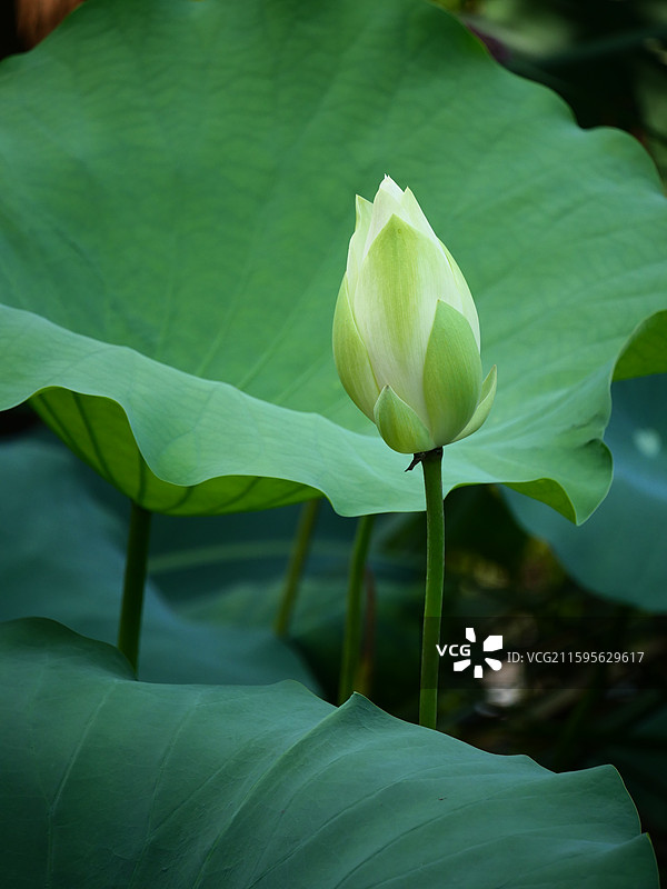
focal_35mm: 300
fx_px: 7707
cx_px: 334
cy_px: 444
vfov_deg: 6.6
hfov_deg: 5.0
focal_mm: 150
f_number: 5.6
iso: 400
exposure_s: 1/320
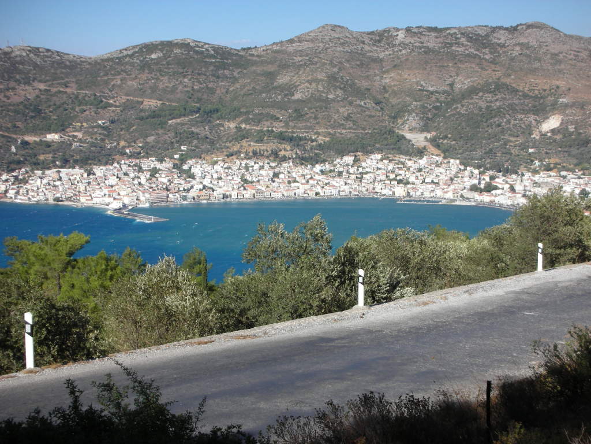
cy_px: 222
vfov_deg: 24.0
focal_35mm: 61
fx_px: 1041
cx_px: 296
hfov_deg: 31.7
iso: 50
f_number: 4
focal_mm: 10.1
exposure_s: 1/408
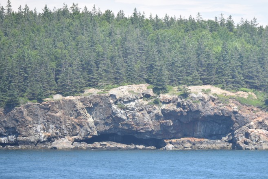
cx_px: 207
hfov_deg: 6.2
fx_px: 2469
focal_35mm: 332
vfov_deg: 4.1
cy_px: 66
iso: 100
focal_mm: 135
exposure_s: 1/320
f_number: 5
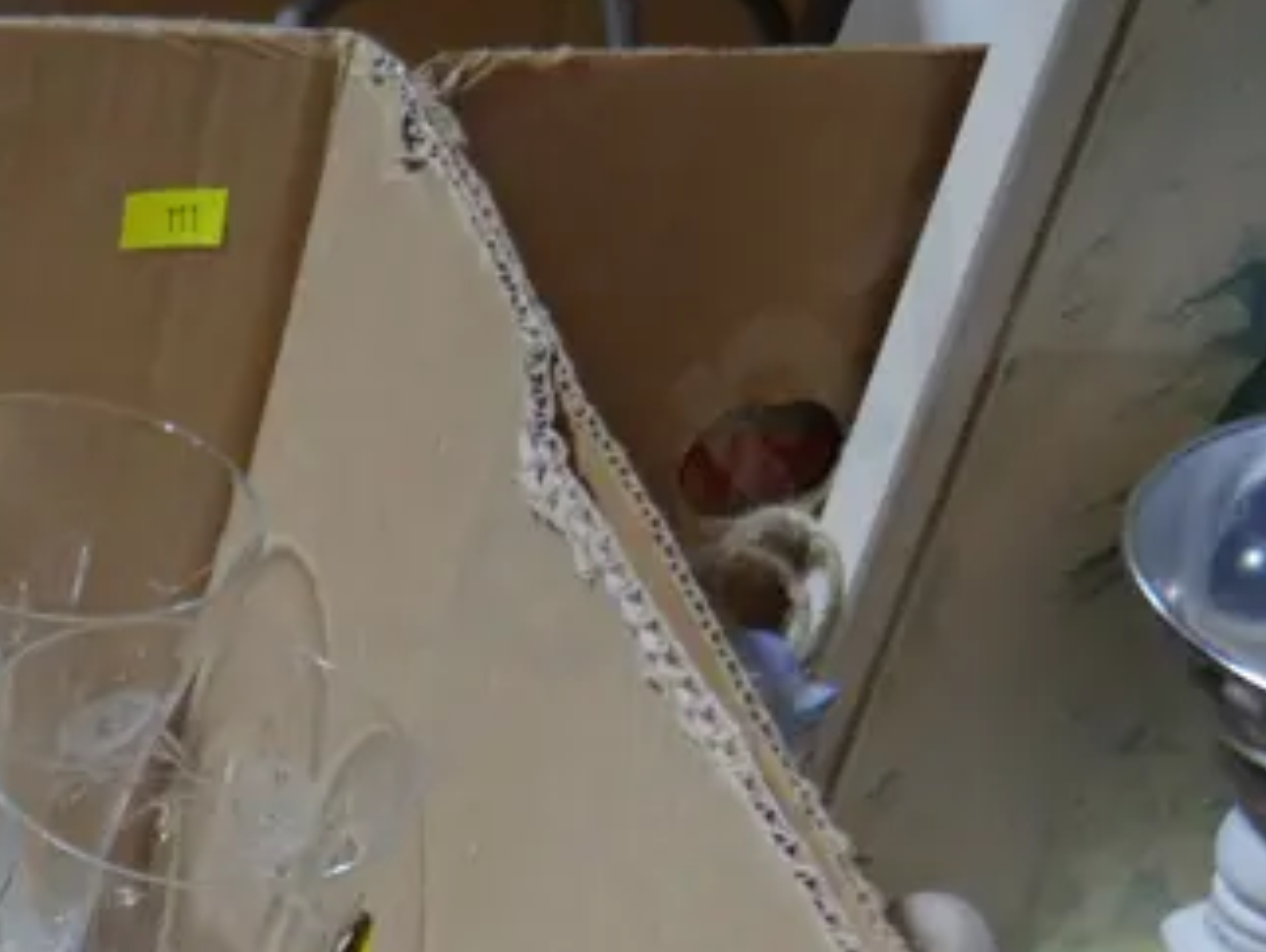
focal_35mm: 89
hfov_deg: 19.3
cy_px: 1461
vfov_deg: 15.3
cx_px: -621
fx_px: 3257
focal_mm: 14
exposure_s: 1/60
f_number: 3.5
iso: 500
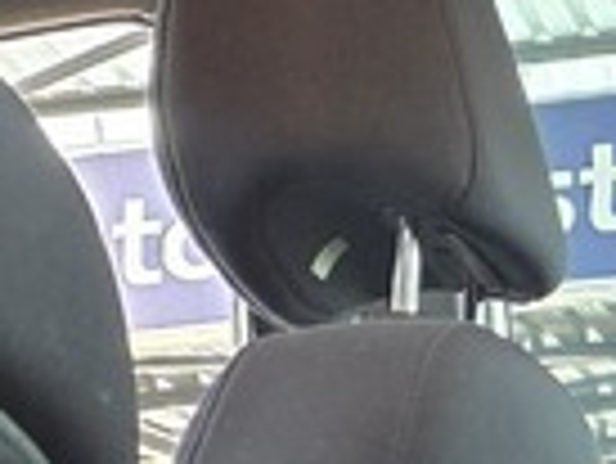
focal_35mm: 172
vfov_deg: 8.2
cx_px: 1079
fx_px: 3063
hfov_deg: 10.8
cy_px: 973
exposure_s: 1/100
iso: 1600
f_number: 1.7
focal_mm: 6.25
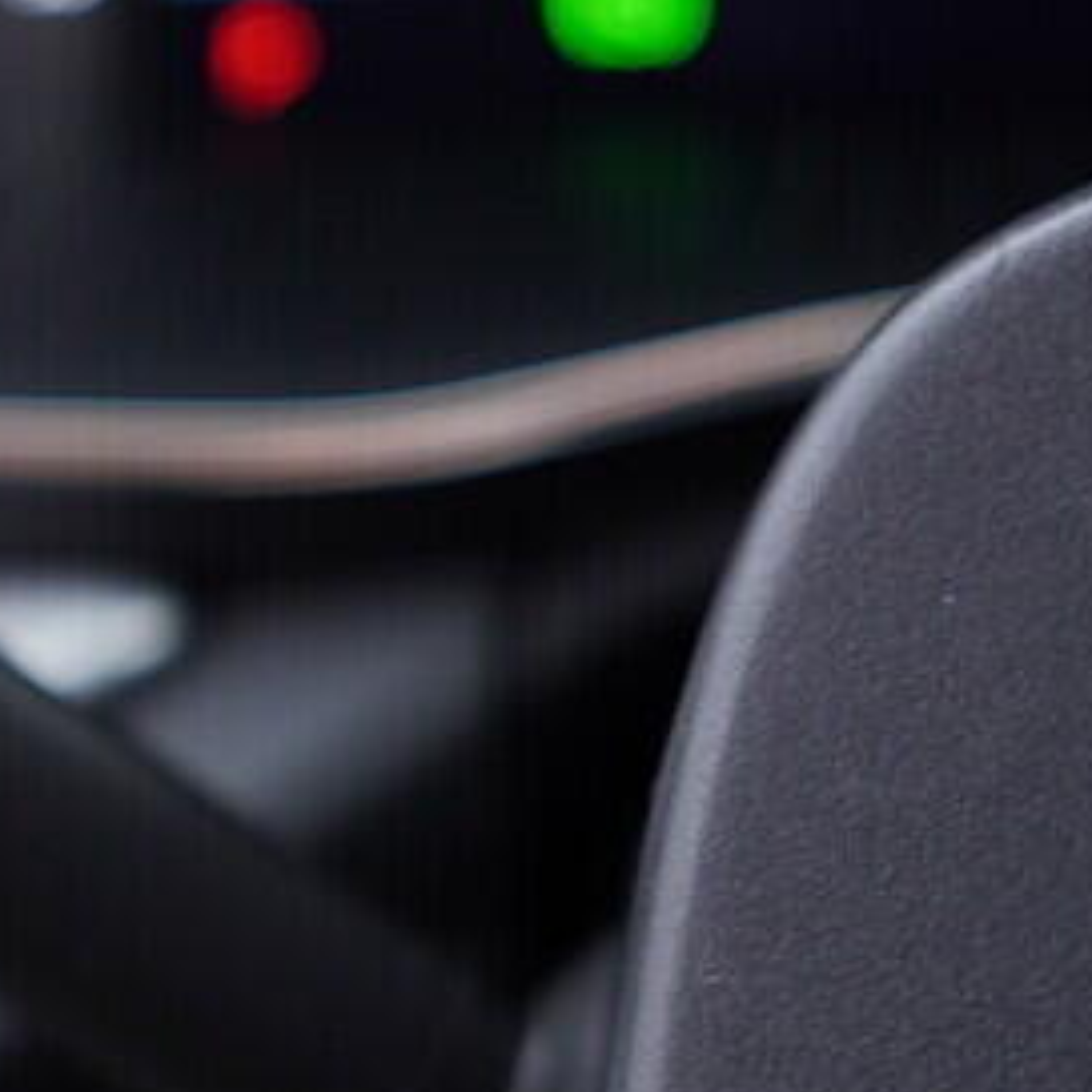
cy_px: 564
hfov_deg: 13.8
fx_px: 4104
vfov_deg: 15.2
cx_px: -743
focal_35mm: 115
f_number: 2.8
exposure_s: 1/40
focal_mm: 24
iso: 125
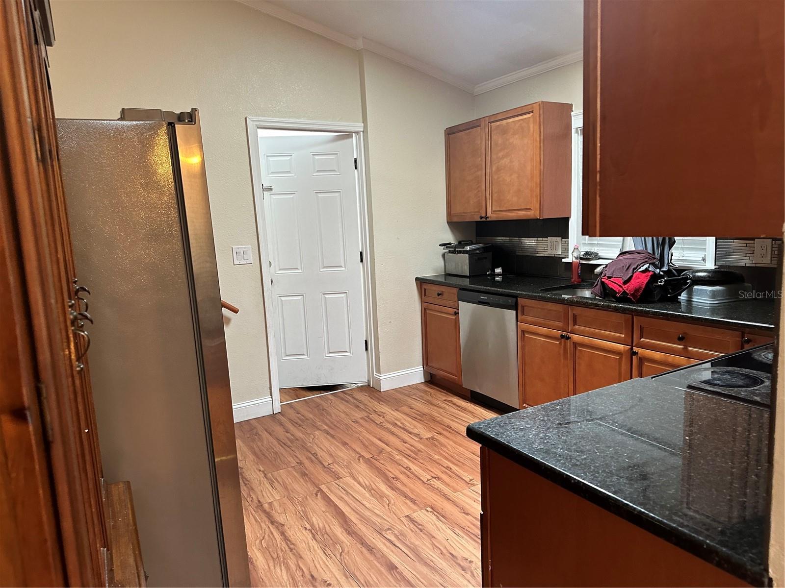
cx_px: 392
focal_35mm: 24
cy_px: 294
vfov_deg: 56.8
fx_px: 544
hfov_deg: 71.6
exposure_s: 1/60
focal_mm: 6.86
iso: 400
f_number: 1.78
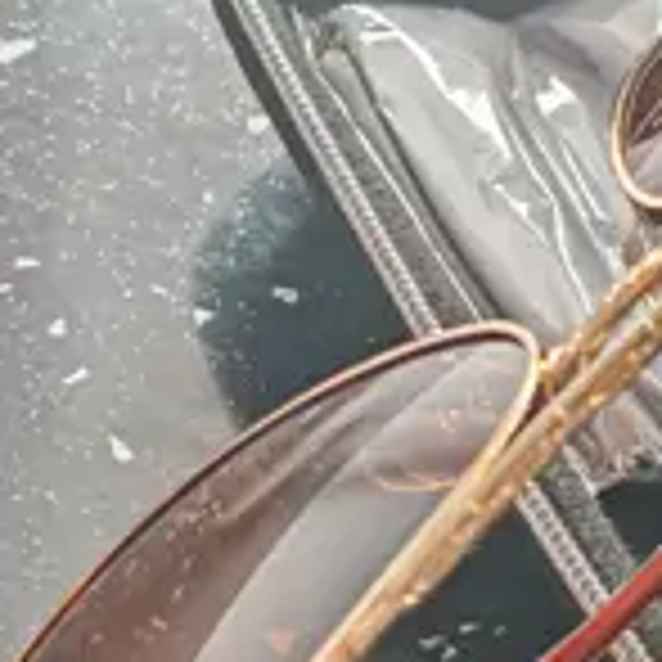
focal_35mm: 164
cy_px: 464
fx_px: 3548
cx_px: 626
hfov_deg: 10.6
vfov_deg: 10.6
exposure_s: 1/100
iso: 200
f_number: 2
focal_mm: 6.83
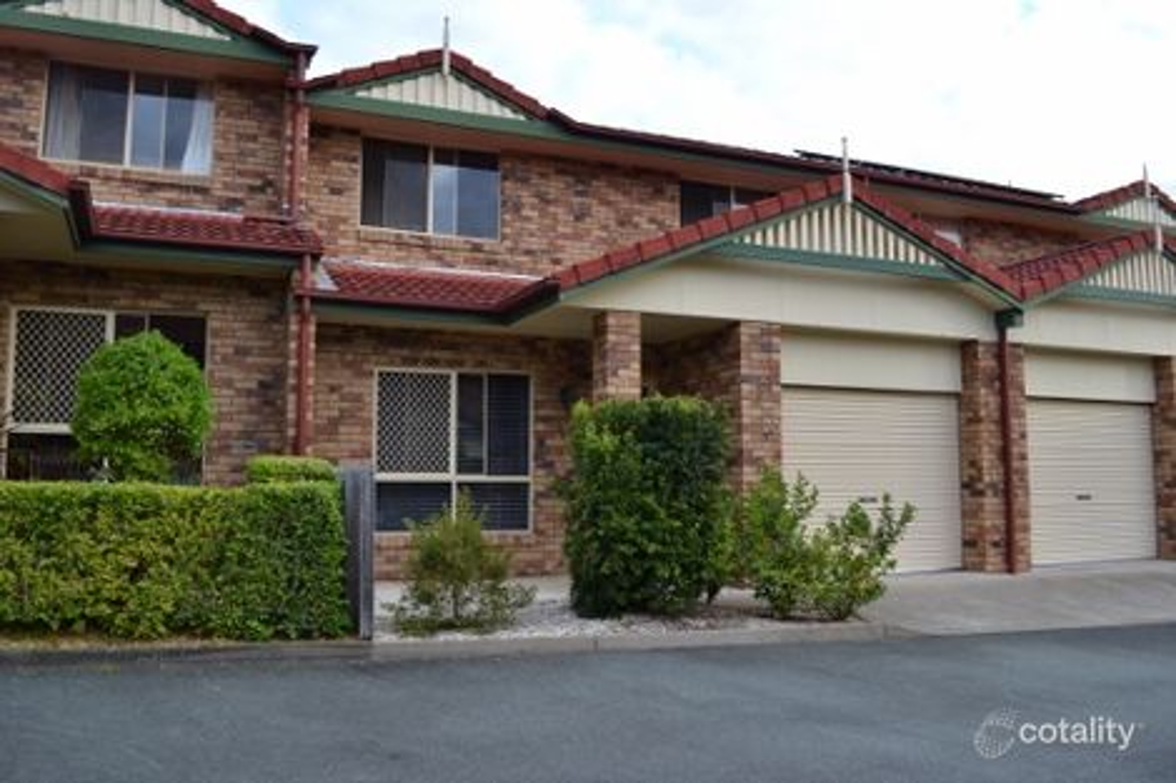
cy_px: 392
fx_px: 980
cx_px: 588
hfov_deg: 61.9
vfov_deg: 43.6
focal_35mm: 30
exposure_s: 1/125
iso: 140
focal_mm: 20
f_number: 5.6
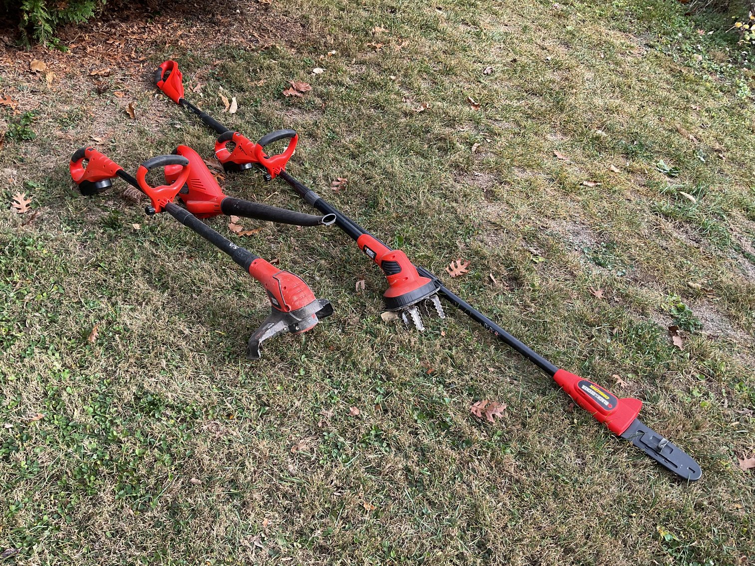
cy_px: 283
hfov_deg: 61.7
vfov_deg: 48.2
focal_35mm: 29
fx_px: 633
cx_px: 378
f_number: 1.8
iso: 16
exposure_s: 1/307
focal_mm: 3
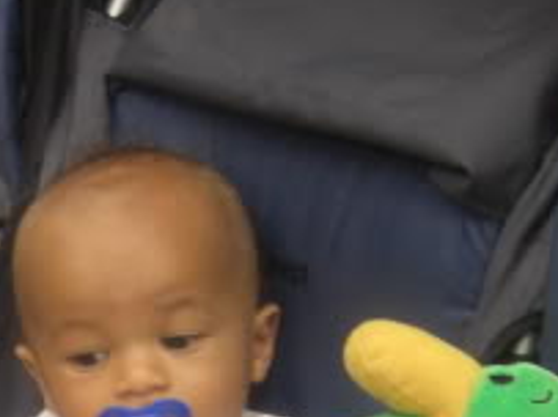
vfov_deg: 12.1
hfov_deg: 16.2
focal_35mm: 120
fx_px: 1933
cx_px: 66
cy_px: 469
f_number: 2.8
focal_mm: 7.9
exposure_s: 1/60
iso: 400
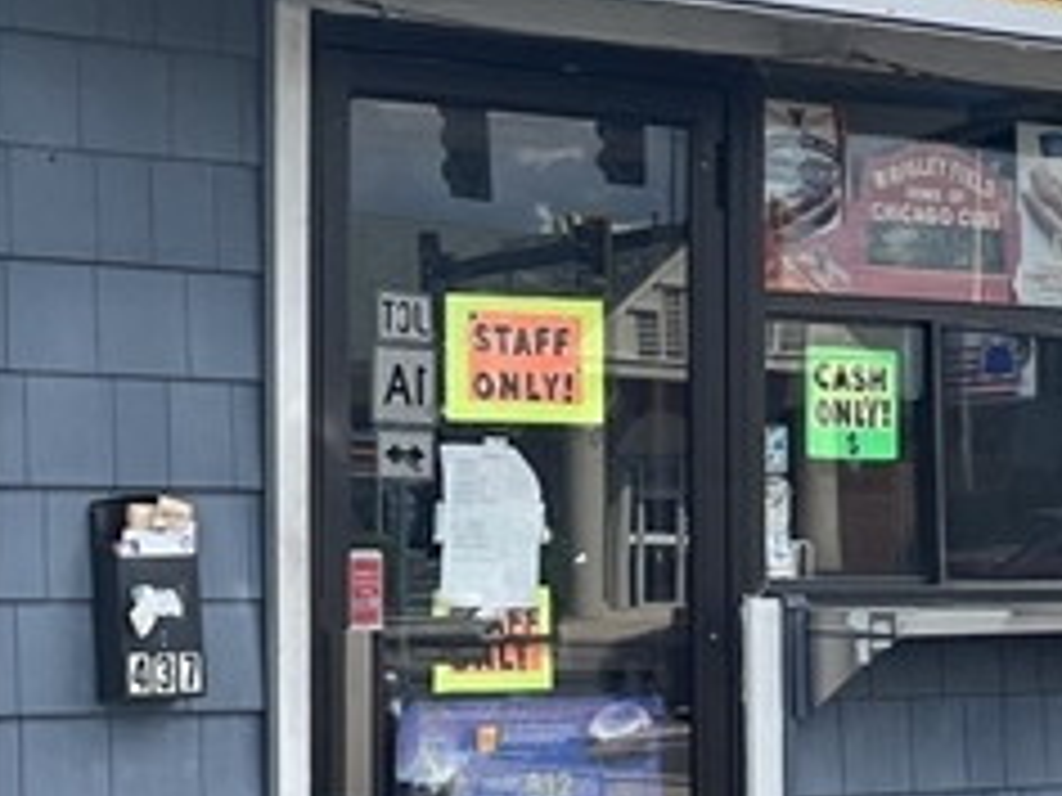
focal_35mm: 113
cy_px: 346
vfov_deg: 13.1
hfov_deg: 17.2
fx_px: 3467
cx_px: 162
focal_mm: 5.1
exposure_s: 1/2062
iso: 50
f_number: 1.6
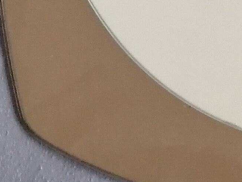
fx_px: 1153
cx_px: 388
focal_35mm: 165
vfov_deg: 8.6
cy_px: -147
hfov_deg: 11.4
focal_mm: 4.75
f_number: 1.8
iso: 320
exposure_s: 1/33.3
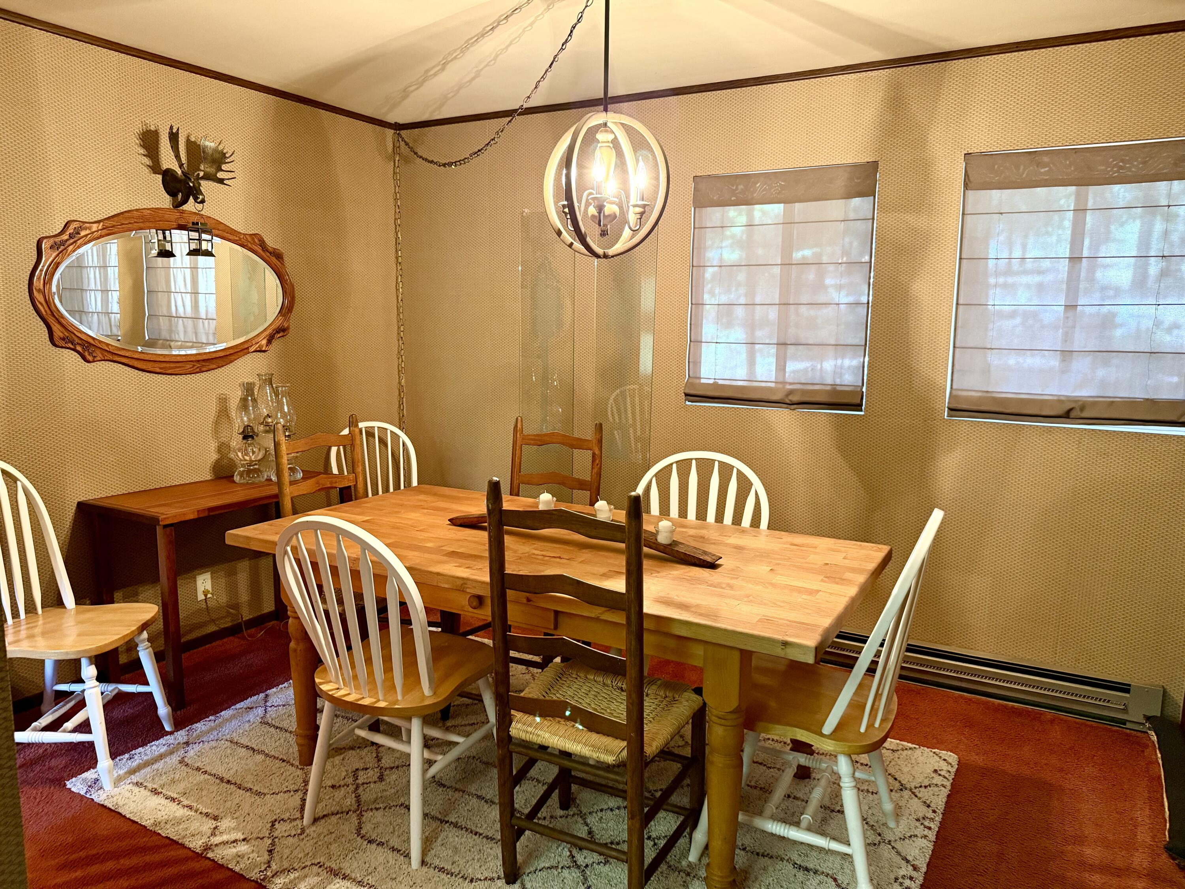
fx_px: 822
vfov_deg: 56.8
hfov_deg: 71.6
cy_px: 444
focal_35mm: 24
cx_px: 592
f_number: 1.78
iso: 640
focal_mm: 6.76
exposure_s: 1/60
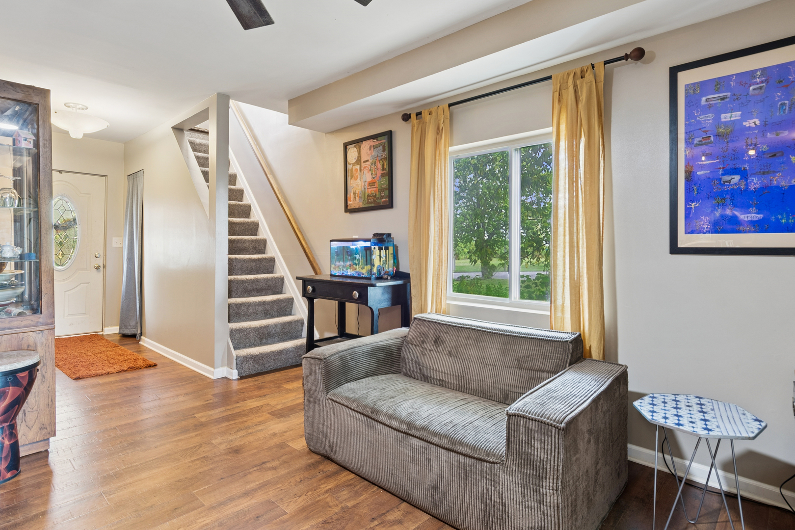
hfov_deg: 90.0
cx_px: 398
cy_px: 265
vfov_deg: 67.4
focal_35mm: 18
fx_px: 397
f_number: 8
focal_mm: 12
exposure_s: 1/1.67
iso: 250
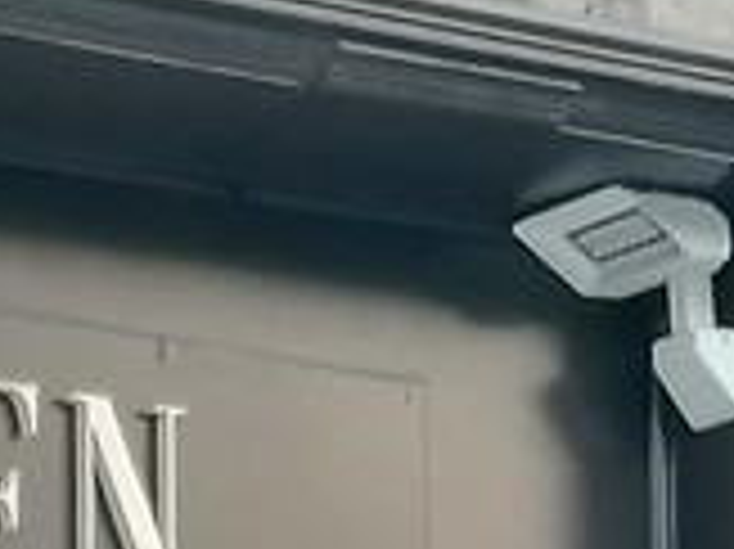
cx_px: -1000
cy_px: 1494
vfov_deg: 4.7
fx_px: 6399
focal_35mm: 302
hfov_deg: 6.3
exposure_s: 1/50
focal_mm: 4.75
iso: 64
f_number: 1.8
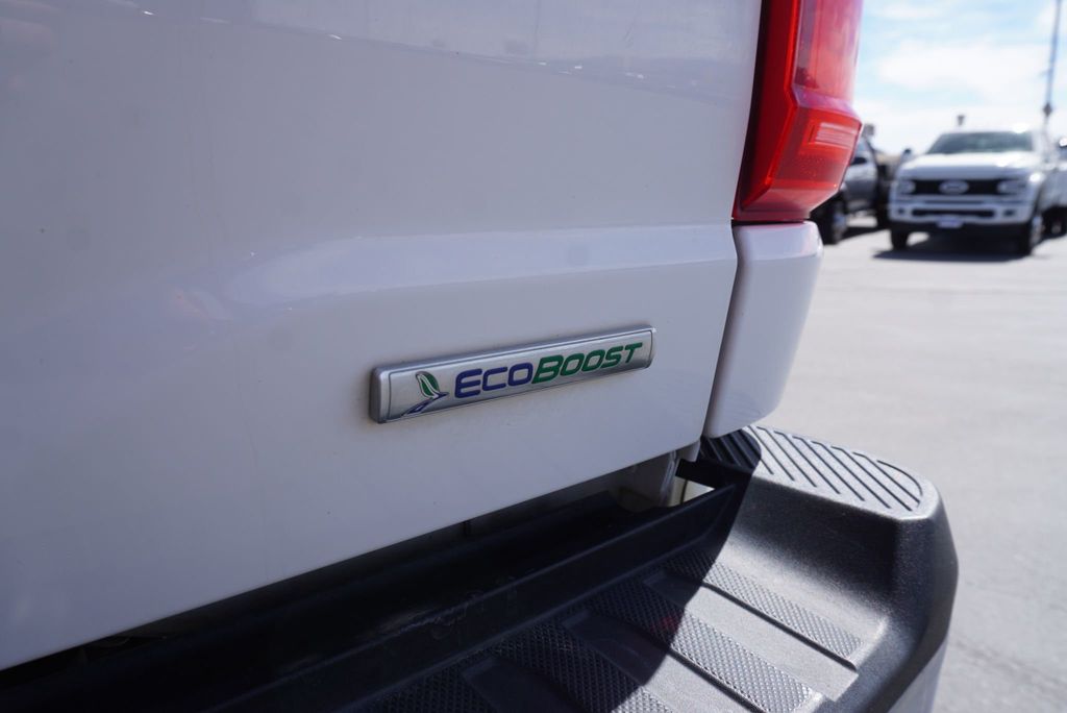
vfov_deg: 53.2
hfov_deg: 73.7
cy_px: 356
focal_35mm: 24
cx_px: 534
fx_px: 712
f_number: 7.1
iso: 100
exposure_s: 1/200
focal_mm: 16
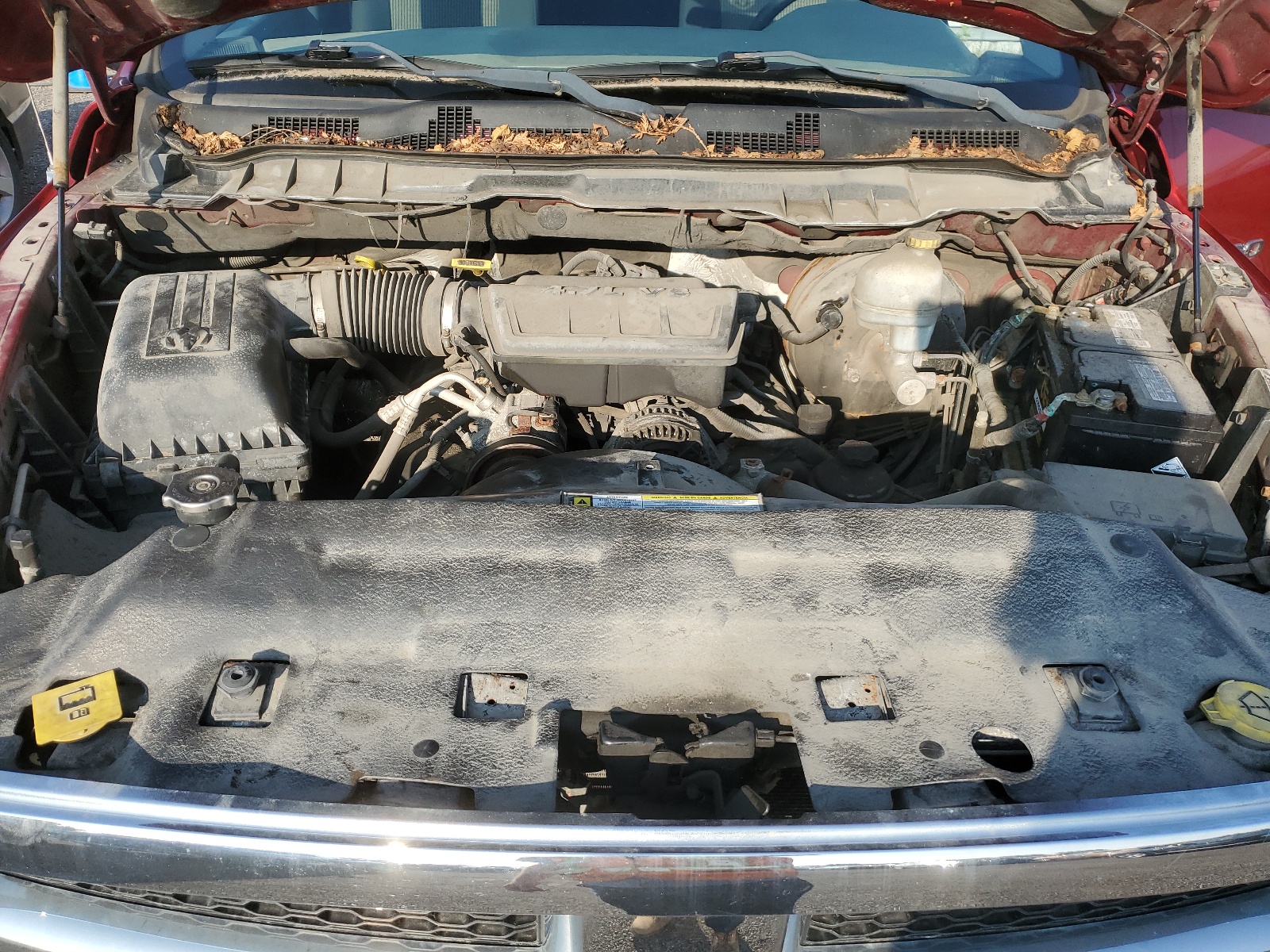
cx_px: 635
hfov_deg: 67.3
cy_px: 476
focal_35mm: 26
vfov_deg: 53.1
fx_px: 954
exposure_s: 1/1429
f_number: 1.5
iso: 50
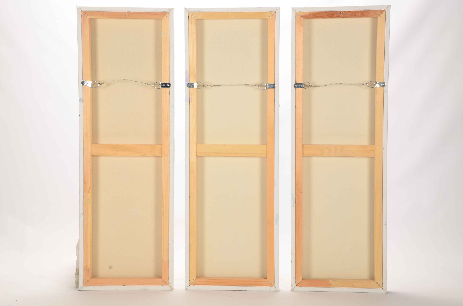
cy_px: 153
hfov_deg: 26.0
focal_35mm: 78
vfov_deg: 17.4
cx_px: 232
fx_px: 1001
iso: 200
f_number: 16
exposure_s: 1/160
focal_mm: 52
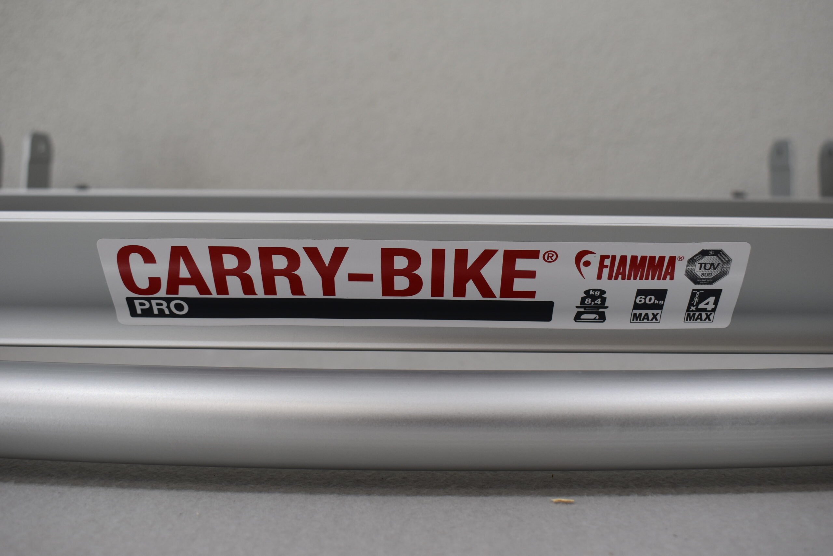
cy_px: 278
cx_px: 416
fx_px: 868
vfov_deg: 35.5
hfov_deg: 51.3
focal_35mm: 38
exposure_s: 1/125
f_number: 5.6
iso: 280
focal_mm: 25
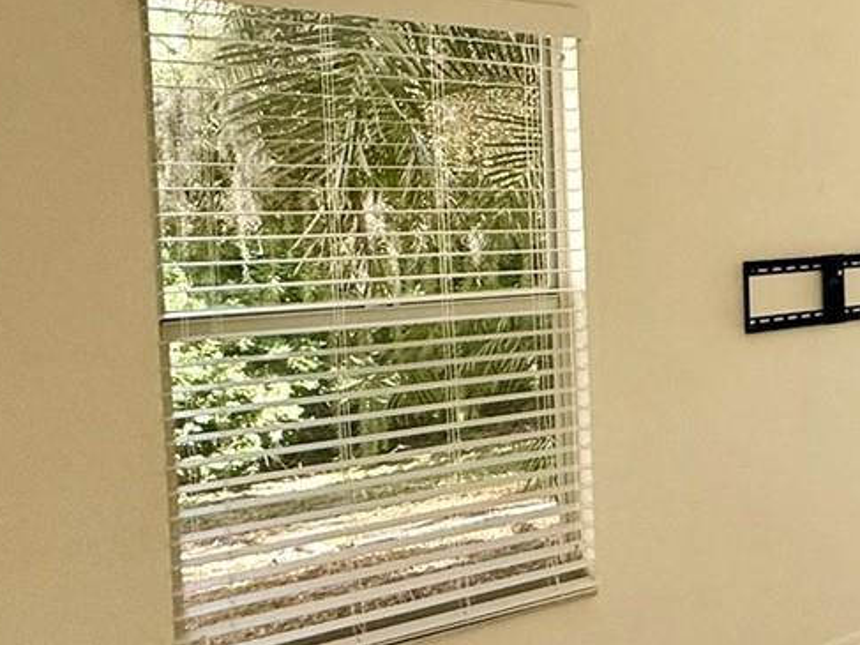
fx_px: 1143
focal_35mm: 46
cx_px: 1104
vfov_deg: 31.4
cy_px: 263
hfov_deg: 32.0
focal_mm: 2.22
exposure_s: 1/304
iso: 64
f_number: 2.2
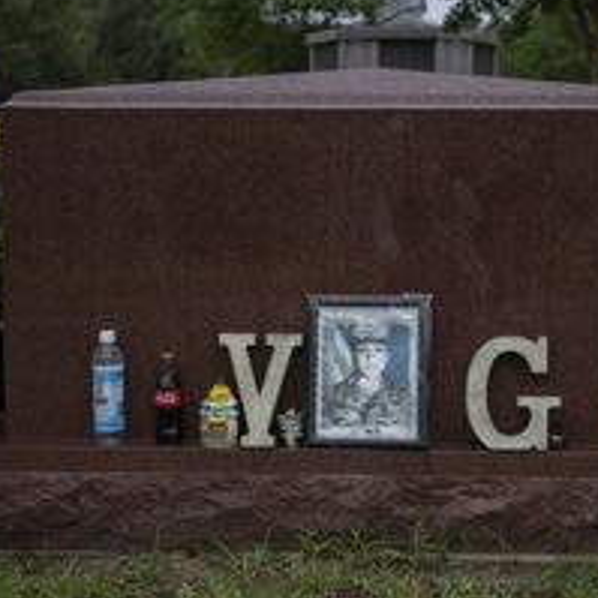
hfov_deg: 27.6
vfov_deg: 27.7
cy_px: 319
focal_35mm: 62
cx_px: 394
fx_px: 1212
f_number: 2.8
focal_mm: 35
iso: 100
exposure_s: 1/400
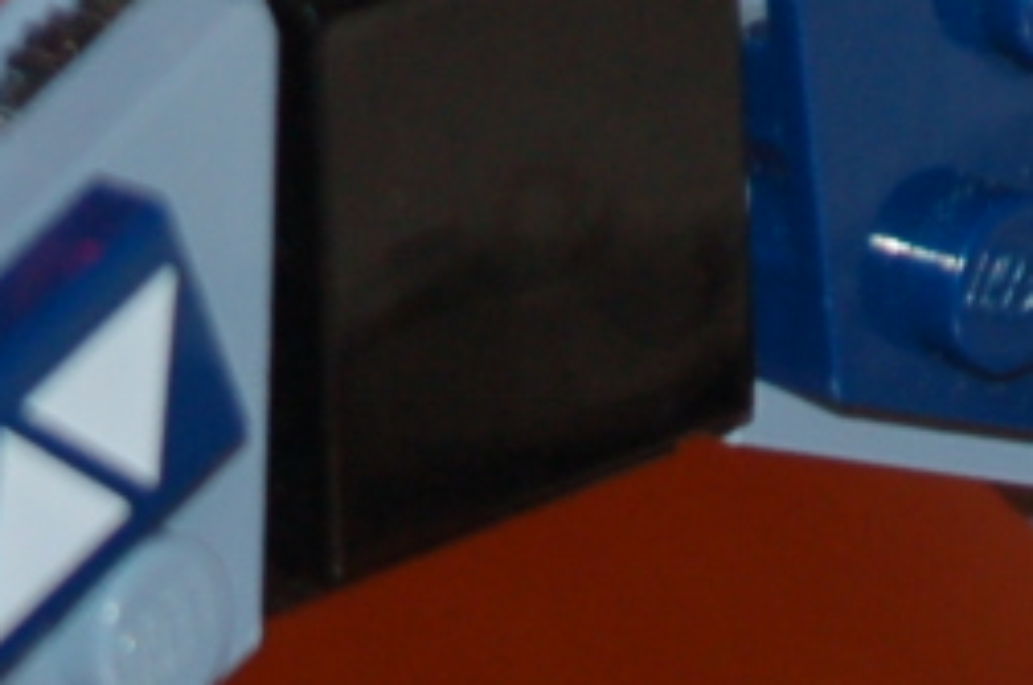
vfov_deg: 0.8
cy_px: 1838
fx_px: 51351
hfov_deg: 1.2
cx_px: 348
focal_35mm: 1793
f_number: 6.3
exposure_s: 1/60
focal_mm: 200
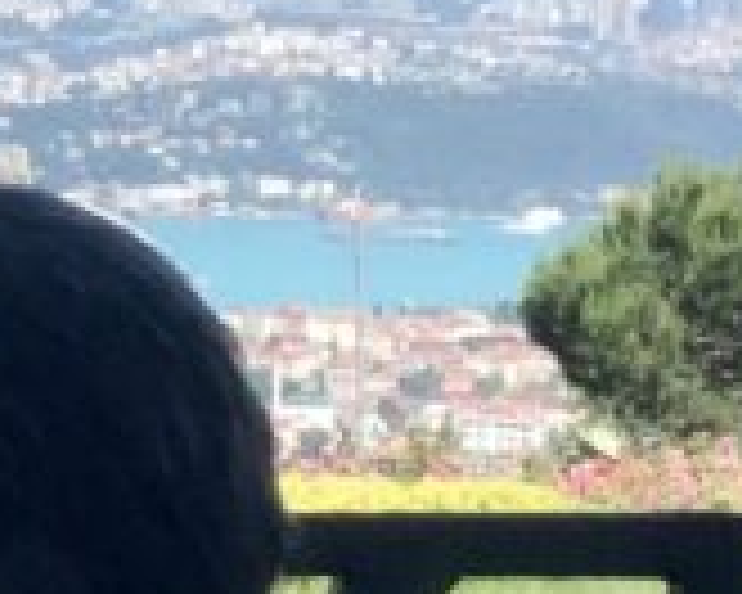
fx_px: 4063
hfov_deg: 9.6
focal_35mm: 185
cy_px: -117
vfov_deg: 8.3
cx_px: -868
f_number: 2.2
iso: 32
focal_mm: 4.15
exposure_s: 1/1522
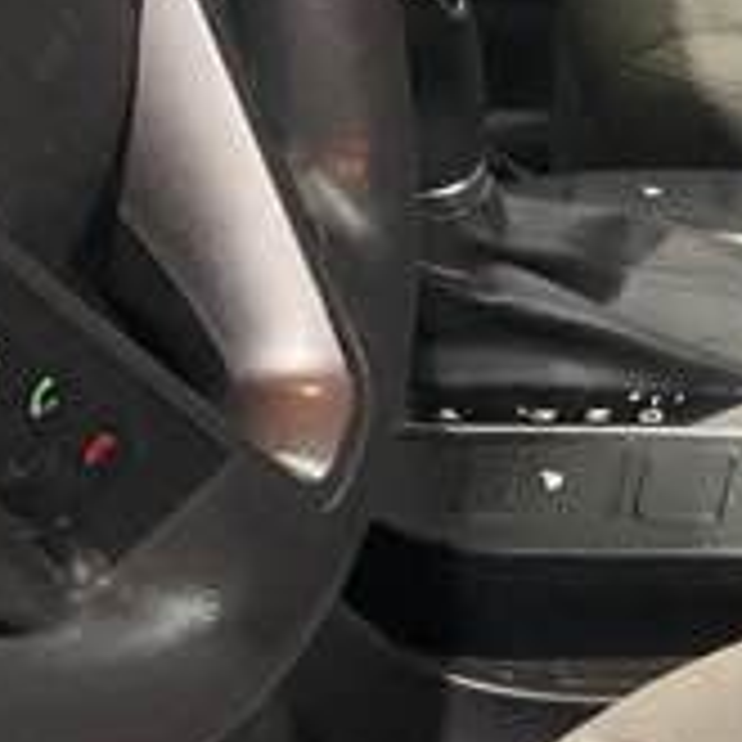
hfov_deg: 9.5
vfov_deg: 9.6
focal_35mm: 176
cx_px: 1261
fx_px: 4268
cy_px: -490
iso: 250
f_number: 1.8
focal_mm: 3
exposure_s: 1/40
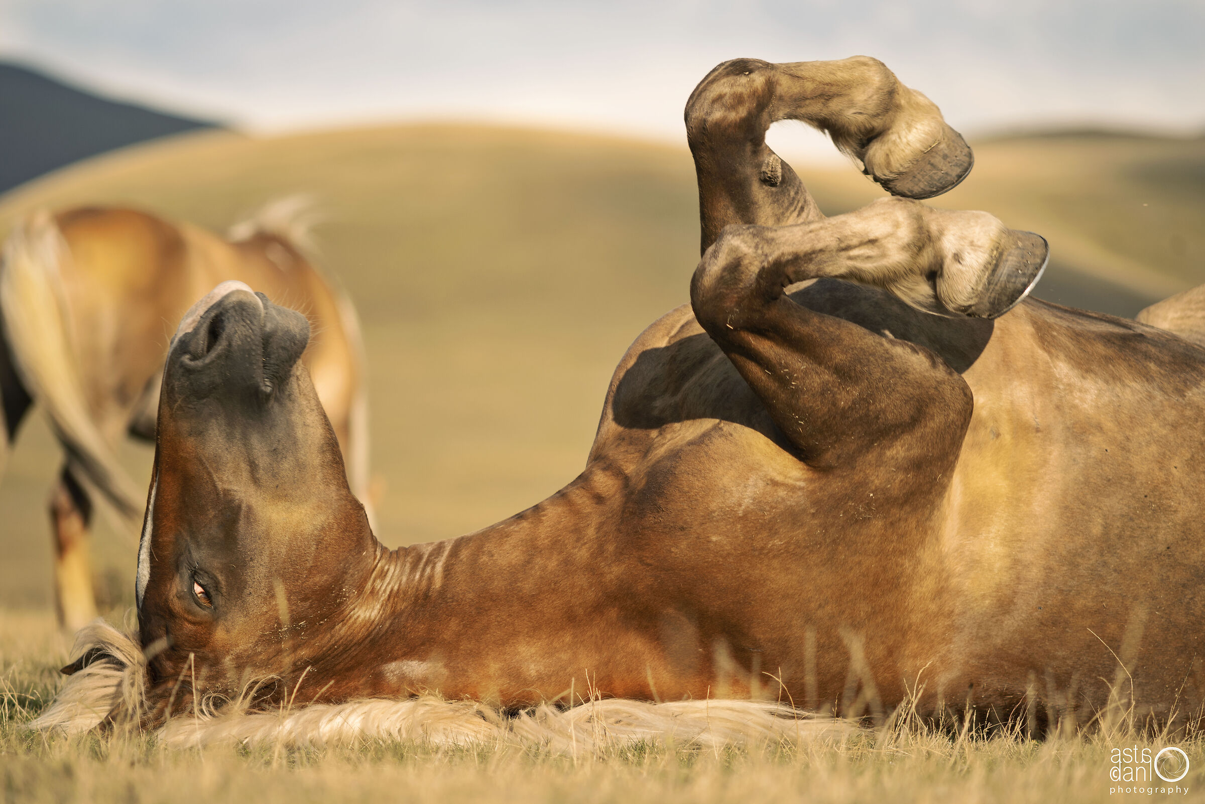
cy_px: 402
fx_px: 6696
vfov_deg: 6.9
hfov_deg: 10.3
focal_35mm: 200
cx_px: 602
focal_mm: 200
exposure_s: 1/640
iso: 100
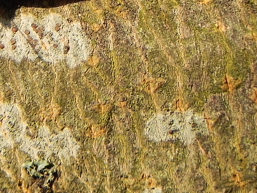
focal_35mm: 1534
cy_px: 2
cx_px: 58
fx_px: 11380
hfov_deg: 1.3
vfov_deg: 1.0
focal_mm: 120
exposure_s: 1/294
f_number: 5.6
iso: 160
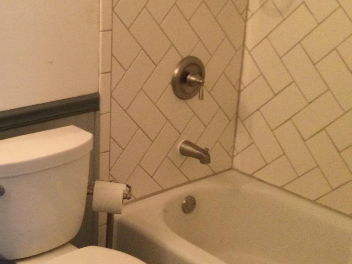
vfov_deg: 23.7
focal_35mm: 62
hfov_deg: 30.6
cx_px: 79
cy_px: 133
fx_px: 630
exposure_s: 1/30
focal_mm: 3.3
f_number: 2.4
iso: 160
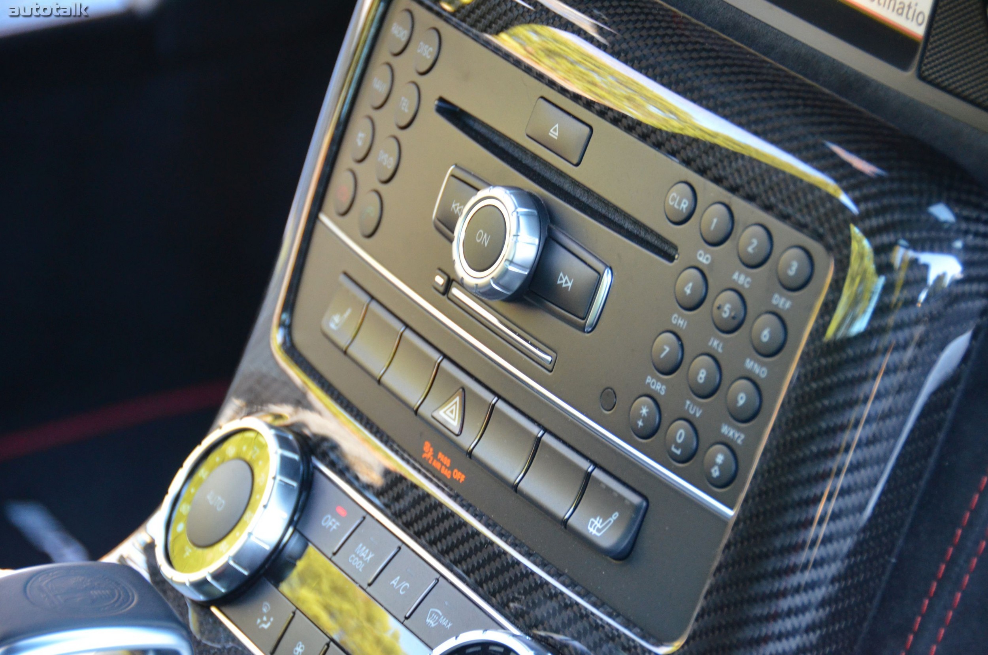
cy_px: 328
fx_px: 3697
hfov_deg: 15.2
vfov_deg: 10.1
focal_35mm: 135
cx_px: 494
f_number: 5.3
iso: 1600
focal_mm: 90
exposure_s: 1/100
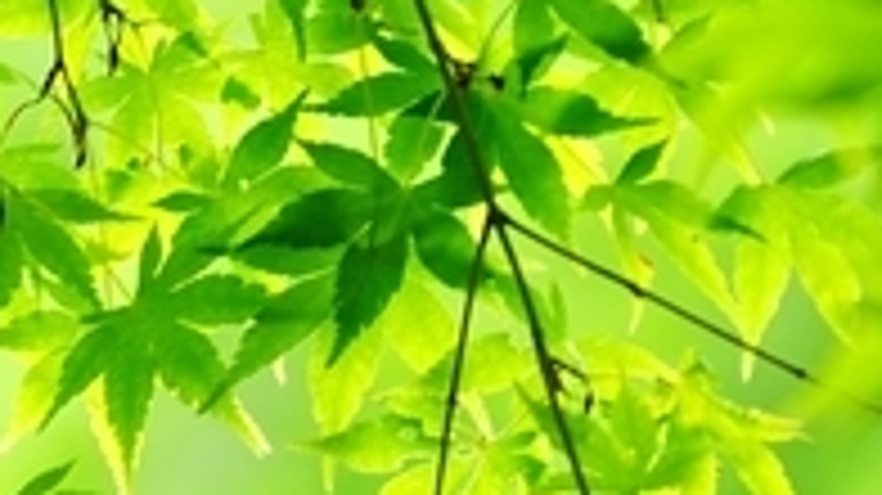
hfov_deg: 4.8
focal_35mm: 449
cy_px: 428
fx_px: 10495
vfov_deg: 2.7
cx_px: 234
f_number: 4
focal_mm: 105
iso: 200
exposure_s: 1/125
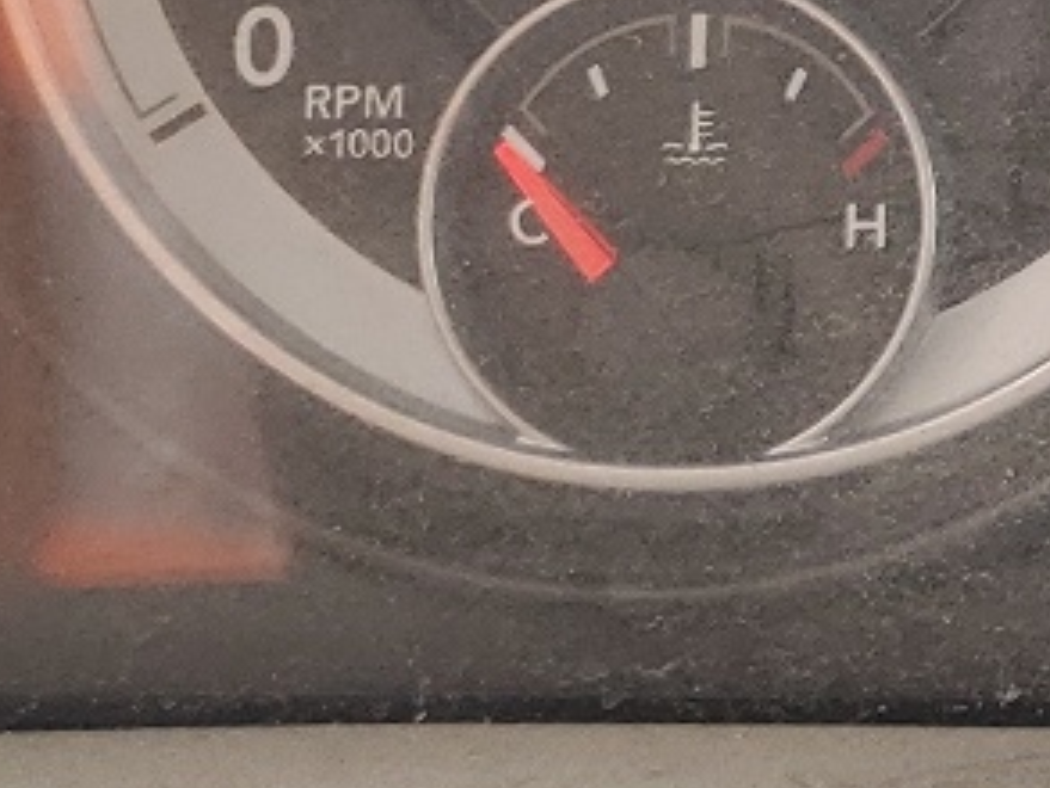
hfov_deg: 12.6
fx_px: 4309
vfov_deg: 10.1
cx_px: 1892
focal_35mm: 142
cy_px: -451
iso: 50
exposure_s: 1/175
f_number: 1.5
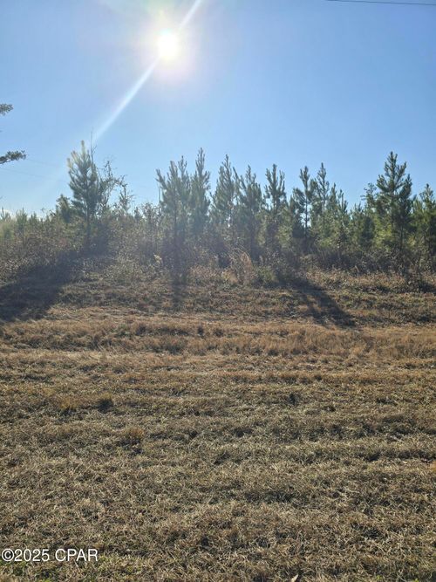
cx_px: 218
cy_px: 291
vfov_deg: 73.9
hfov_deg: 58.9
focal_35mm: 23
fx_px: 386
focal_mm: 6.3
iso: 12
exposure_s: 1/1780
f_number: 1.7
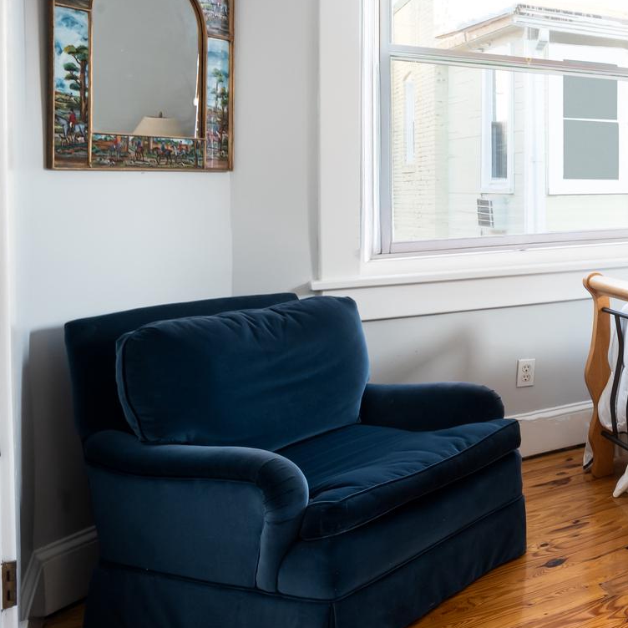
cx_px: 849
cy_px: 175
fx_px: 783
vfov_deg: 42.6
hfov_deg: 31.5
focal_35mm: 38
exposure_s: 1/80
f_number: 13
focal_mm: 16.5
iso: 800
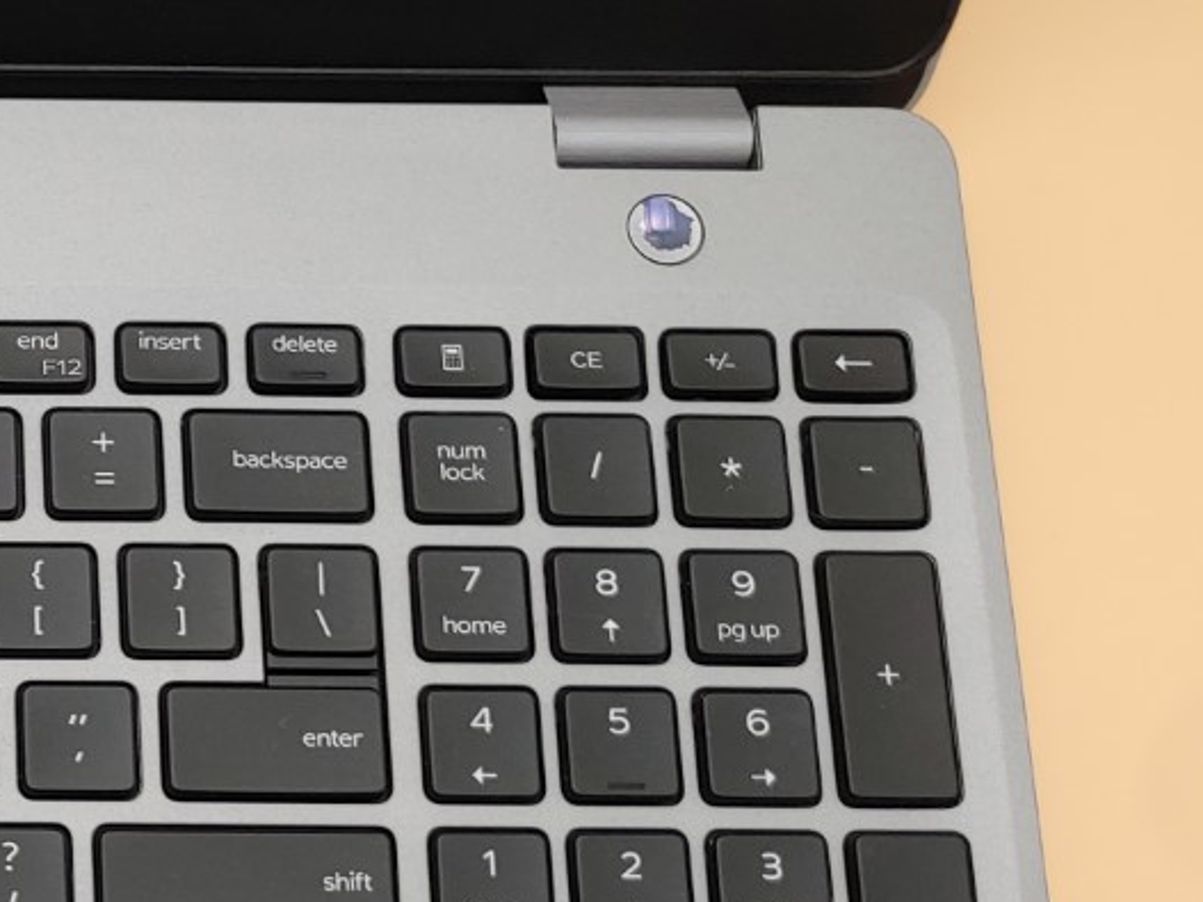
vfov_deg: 20.3
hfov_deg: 23.9
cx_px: -379
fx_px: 2467
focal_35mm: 71
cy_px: 792
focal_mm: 4.36
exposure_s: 1/80
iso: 50
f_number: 1.8
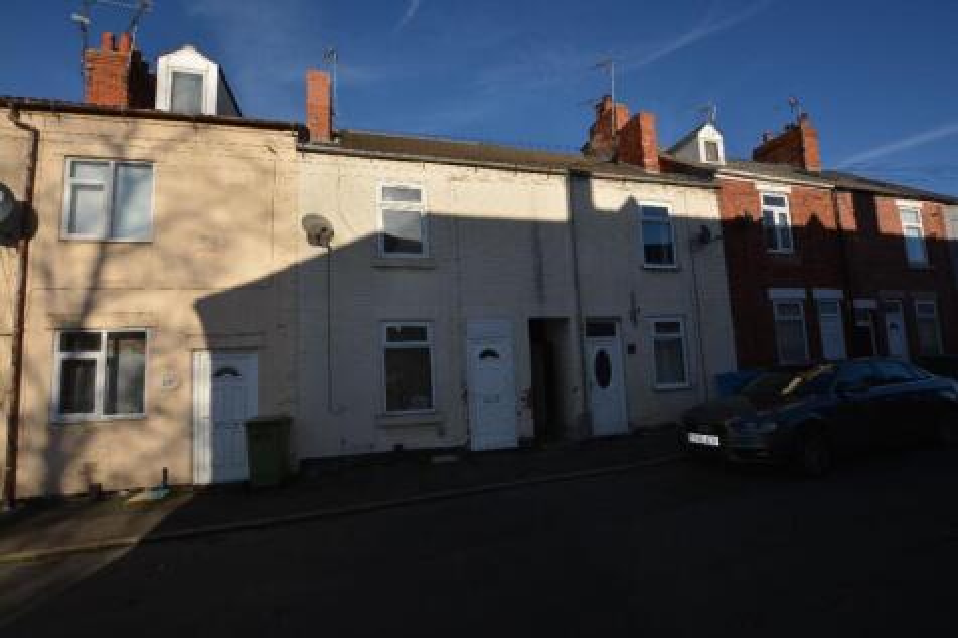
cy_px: 319
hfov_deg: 100.4
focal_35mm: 15
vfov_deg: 77.3
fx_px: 399
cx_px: 479
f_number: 10
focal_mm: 10
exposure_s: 1/200
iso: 100
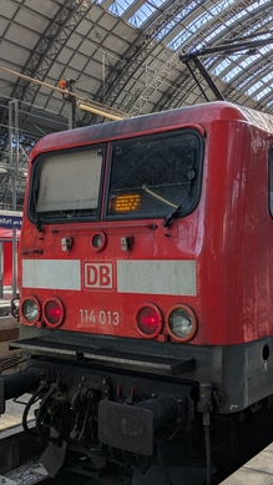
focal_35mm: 37
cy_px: 244
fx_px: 476
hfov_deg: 31.8
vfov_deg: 54.0
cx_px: 182
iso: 43
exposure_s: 1/826
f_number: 1.89
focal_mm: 5.43
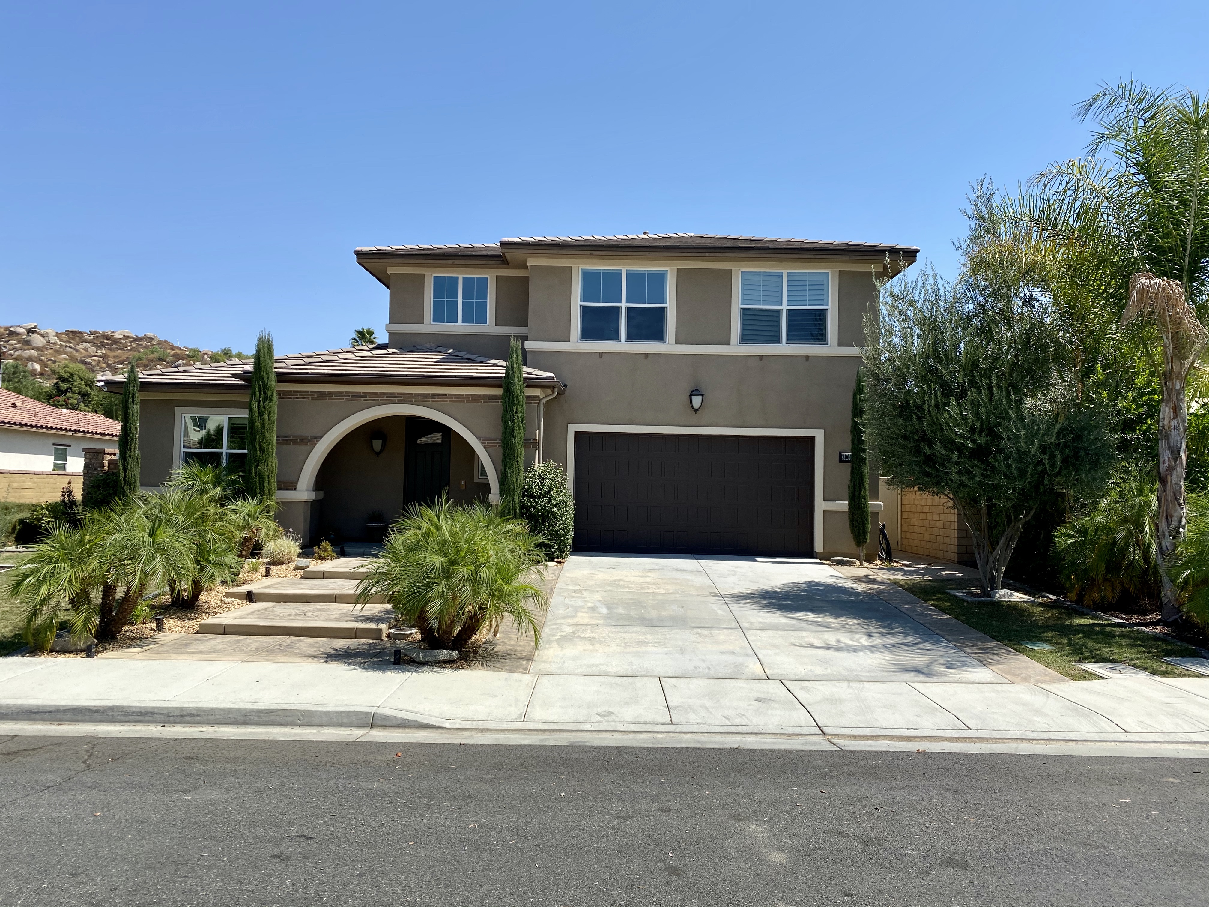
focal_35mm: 26
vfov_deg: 53.1
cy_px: 454
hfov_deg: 67.3
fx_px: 908
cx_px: 604
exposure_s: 1/3125
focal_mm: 4.25
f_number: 1.8
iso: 32
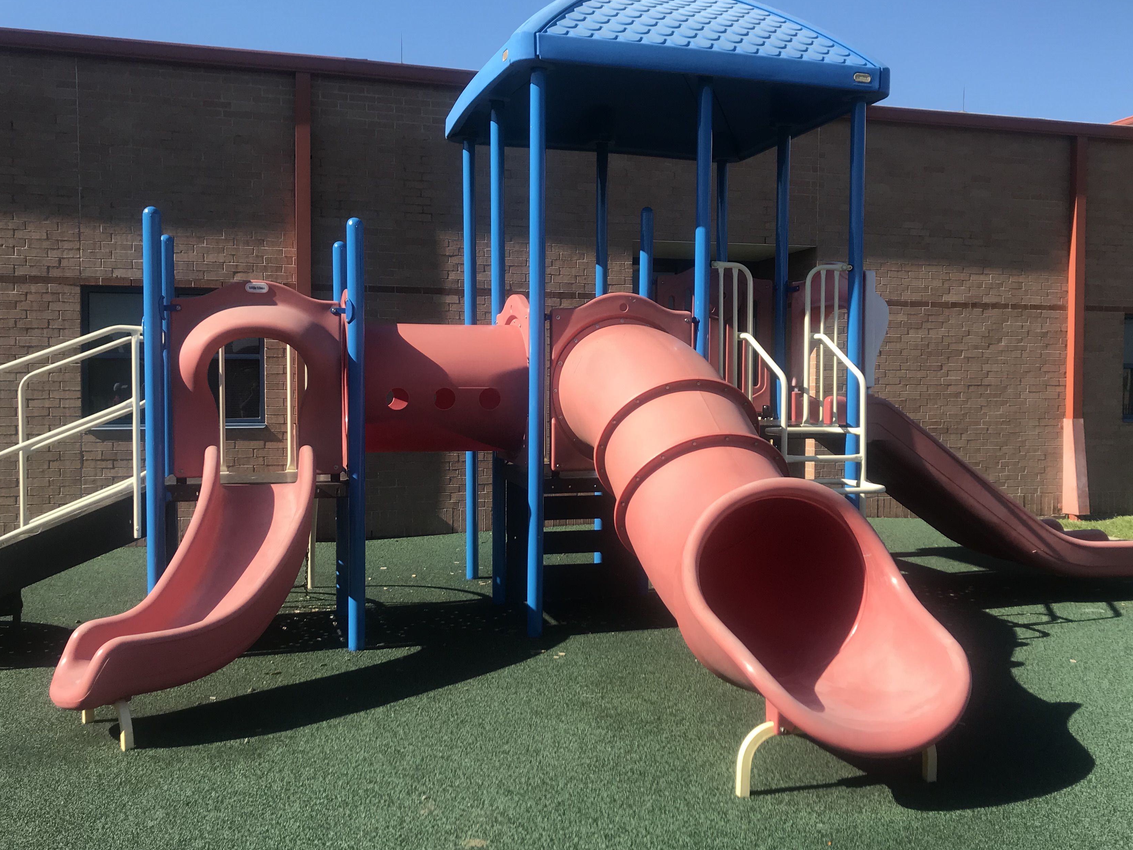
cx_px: 598
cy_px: 431
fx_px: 1113
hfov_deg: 53.9
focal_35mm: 34
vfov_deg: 41.8
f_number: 1.8
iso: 20
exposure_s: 1/1451
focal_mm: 3.99
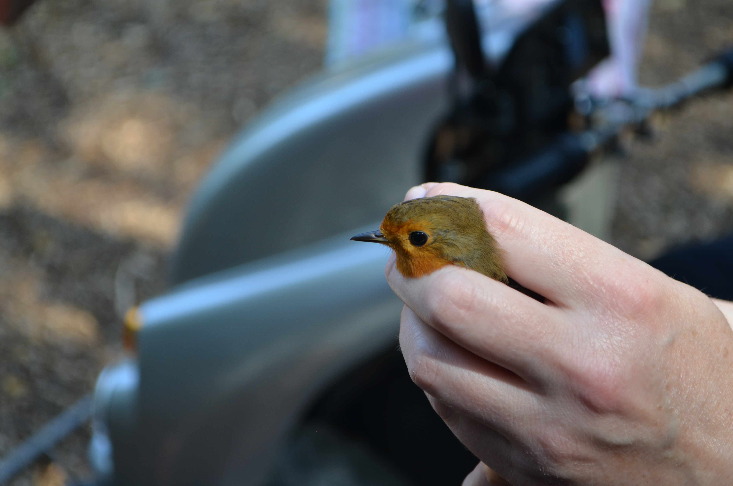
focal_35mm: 82
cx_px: 366
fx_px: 1676
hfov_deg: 24.7
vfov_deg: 16.5
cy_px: 243
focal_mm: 55
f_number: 5.6
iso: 400
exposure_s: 1/125
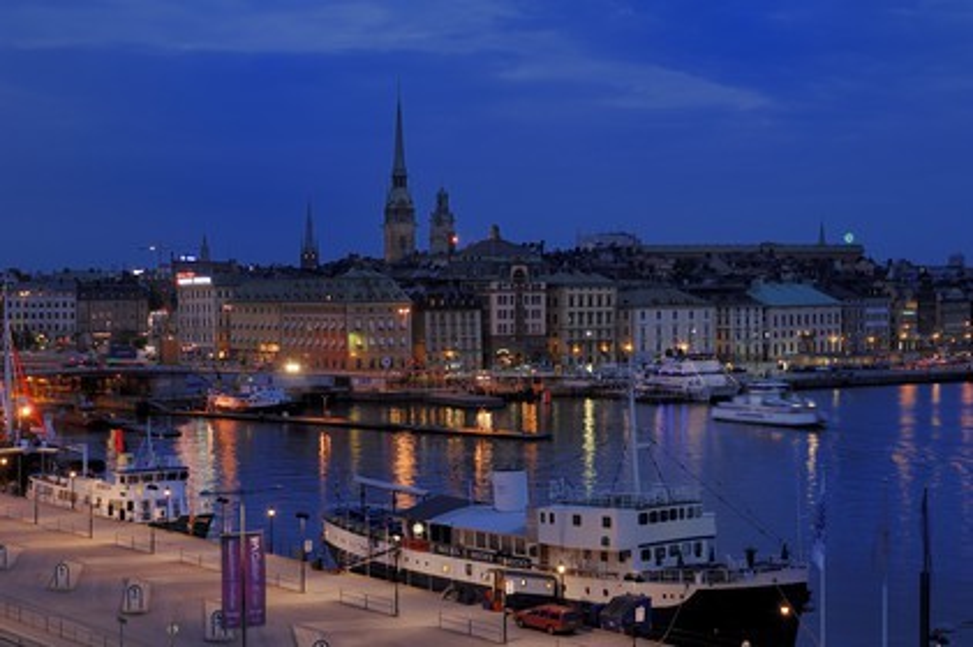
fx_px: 1823
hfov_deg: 29.9
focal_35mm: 68
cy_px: 324
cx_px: 486
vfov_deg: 20.1
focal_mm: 45
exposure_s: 1/2
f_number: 5
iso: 100
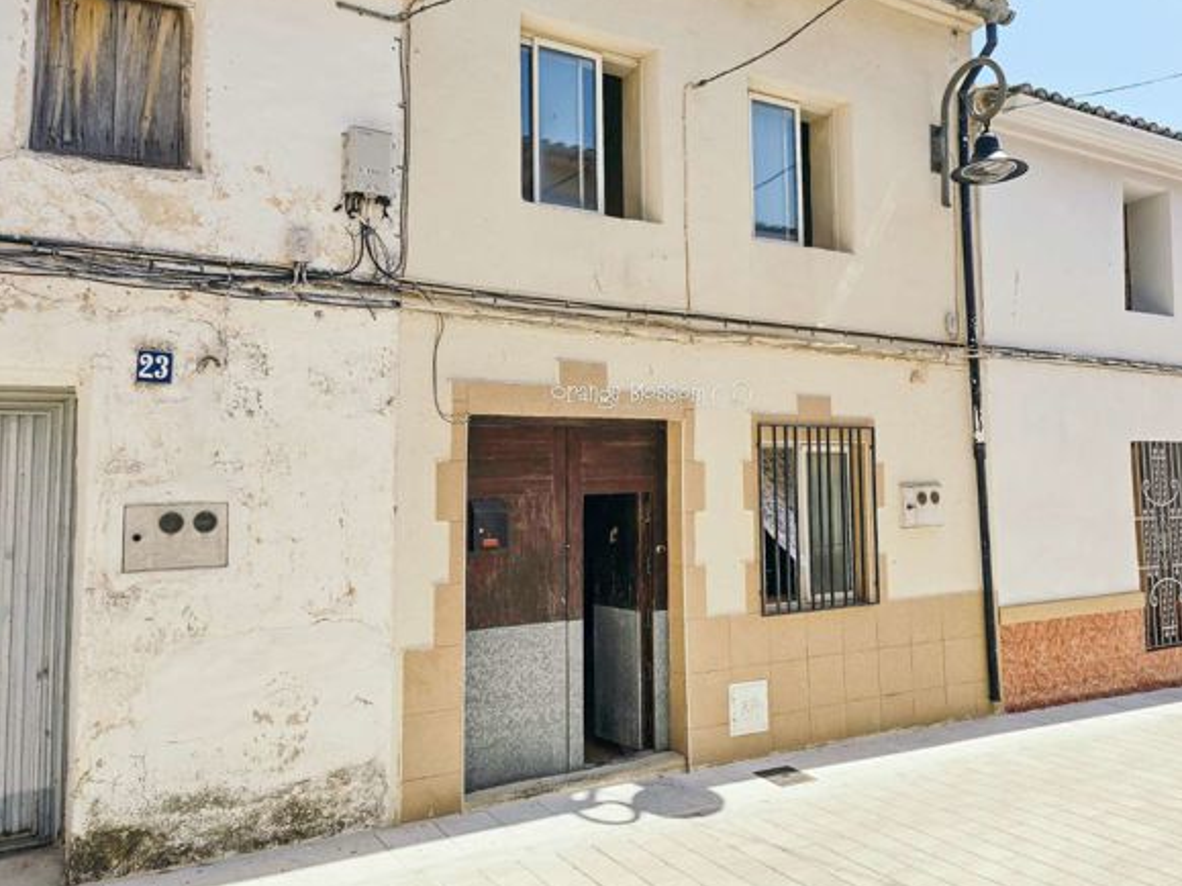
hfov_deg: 63.3
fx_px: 956
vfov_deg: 49.6
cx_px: 652
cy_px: 394
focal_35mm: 28
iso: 12
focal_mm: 6.3
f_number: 1.7
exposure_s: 1/859
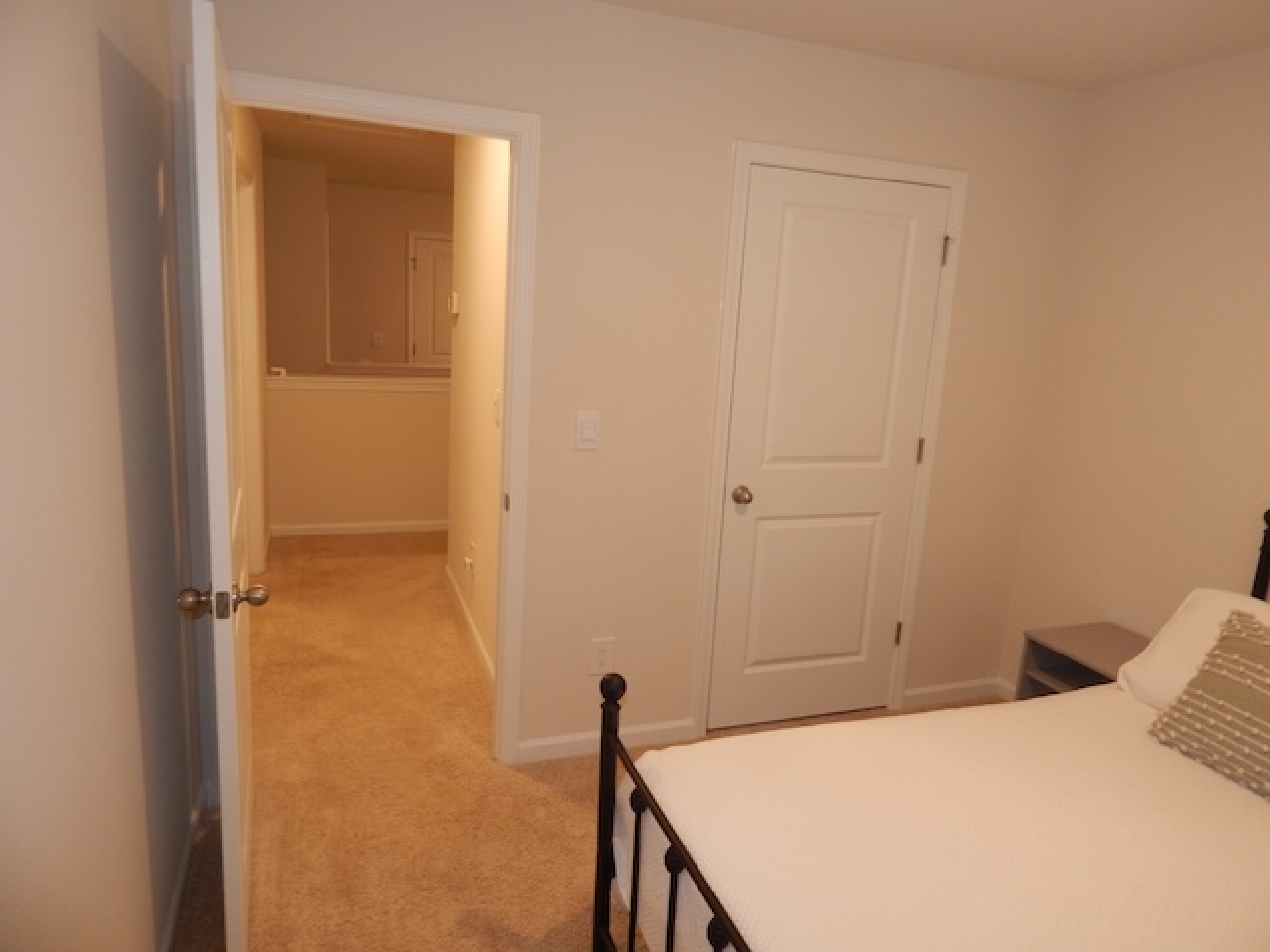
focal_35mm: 22
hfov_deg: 76.4
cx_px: 635
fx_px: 807
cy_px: 476
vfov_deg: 61.1
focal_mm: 4
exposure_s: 1/30
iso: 200
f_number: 3
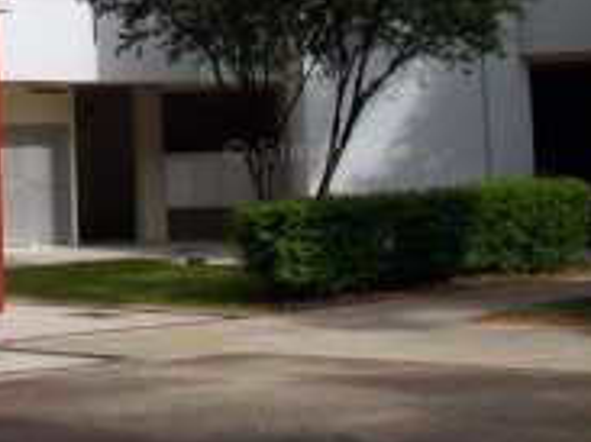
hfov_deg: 16.7
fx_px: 1894
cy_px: -168
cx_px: -181
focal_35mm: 111
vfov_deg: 12.8
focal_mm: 6.2
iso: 80
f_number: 5.6
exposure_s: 1/160
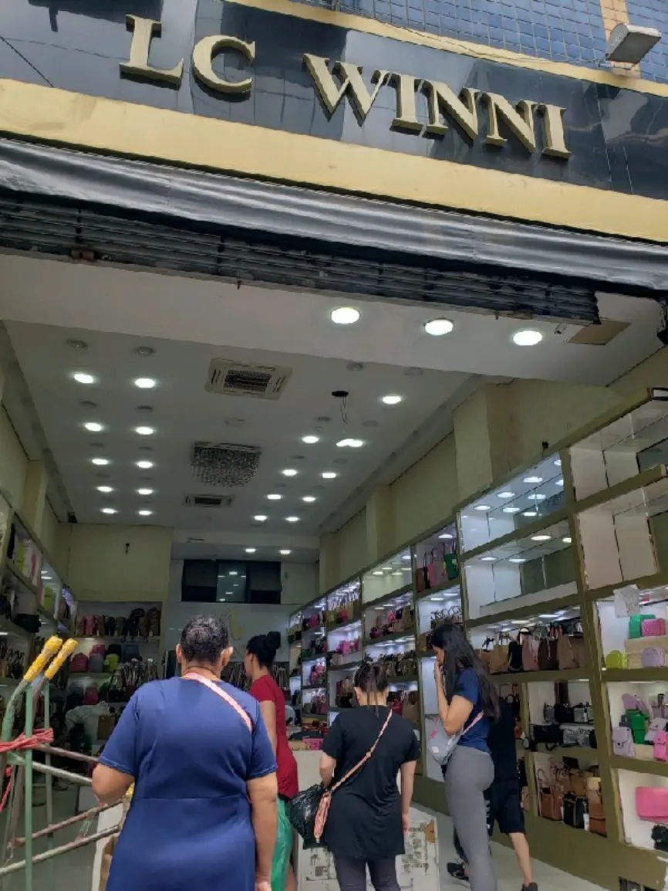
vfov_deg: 67.3
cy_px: 446
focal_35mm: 26
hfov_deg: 53.1
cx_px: 334
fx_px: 669
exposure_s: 1/357
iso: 50
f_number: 2.4
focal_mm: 4.3
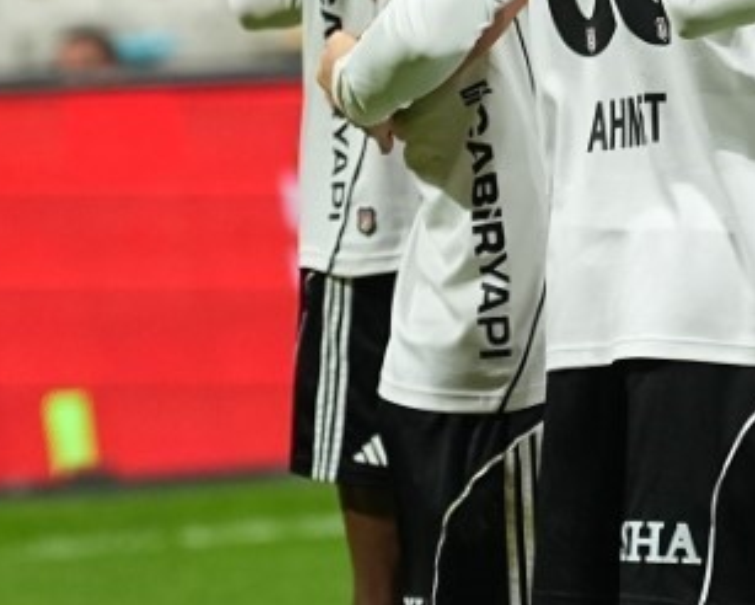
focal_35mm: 632
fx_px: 14131
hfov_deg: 3.1
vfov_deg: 2.5
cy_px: -36
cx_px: 846
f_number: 2.8
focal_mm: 133
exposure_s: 1/2000
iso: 2000
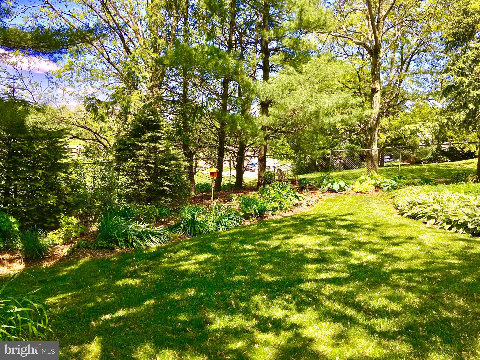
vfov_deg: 48.2
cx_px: 240
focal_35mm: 29
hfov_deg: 61.7
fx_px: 402
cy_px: 180
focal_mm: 4.15
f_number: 2.2
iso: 25
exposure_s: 1/545
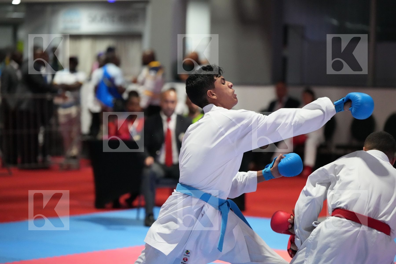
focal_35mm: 135
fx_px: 1485
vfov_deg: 10.2
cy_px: 132
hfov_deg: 15.2
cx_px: 198
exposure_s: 1/800
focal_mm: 135
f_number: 2.8
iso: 10000
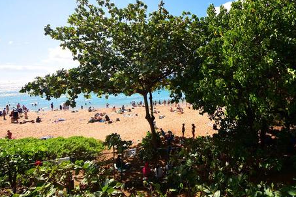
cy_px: 76
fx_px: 156
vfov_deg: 63.9
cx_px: 188
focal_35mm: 19
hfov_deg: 84.9
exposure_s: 1/200
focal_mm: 8
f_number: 8
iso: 125
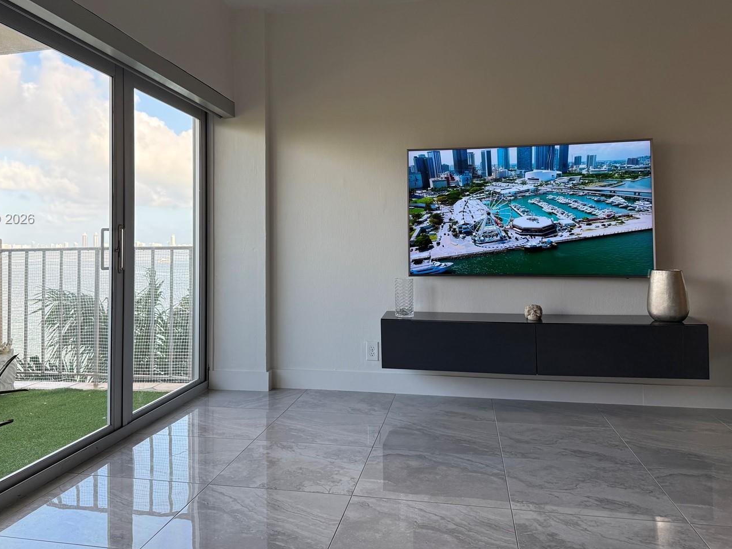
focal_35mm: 30
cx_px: 313
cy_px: 220
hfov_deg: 59.7
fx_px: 634
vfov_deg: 46.5
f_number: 1.78
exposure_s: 1/528
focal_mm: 6.76
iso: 100
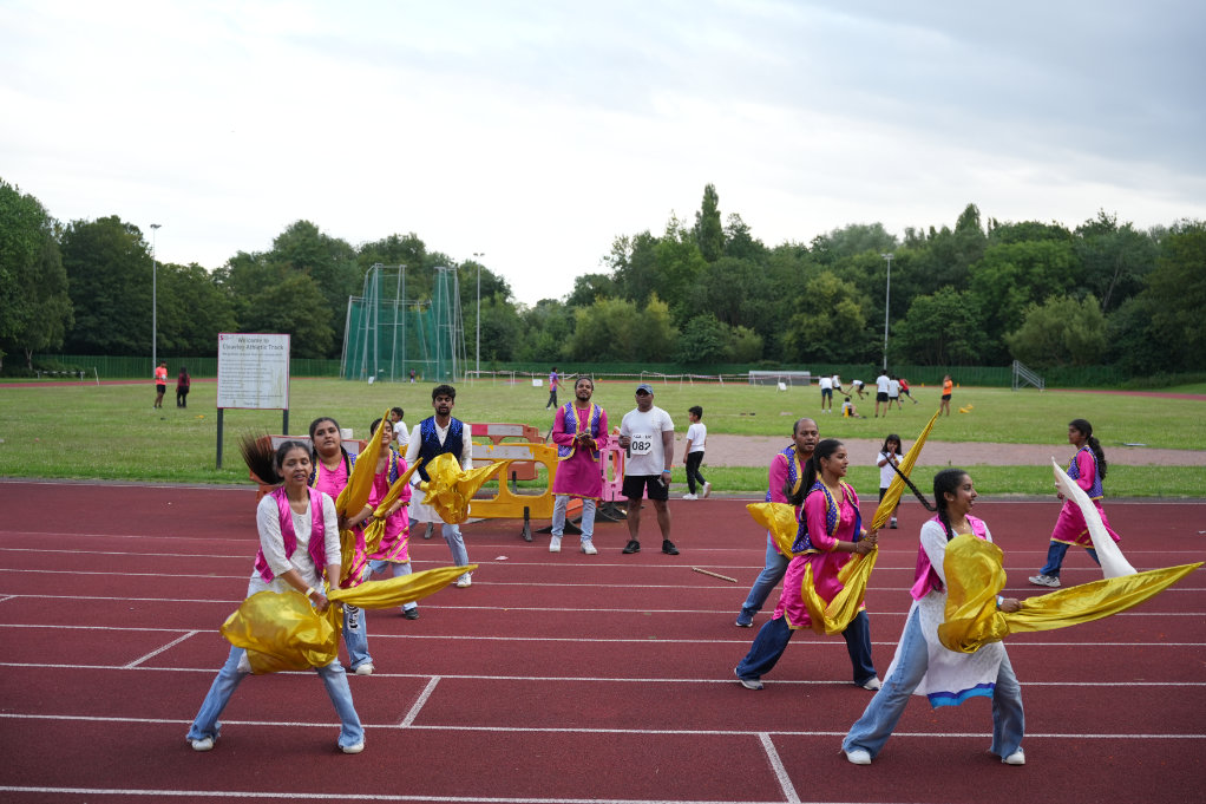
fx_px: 1420
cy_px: 402
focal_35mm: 42
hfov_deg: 46.0
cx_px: 603
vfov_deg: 31.6
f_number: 2.8
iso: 250
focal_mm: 42.4
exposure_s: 1/640
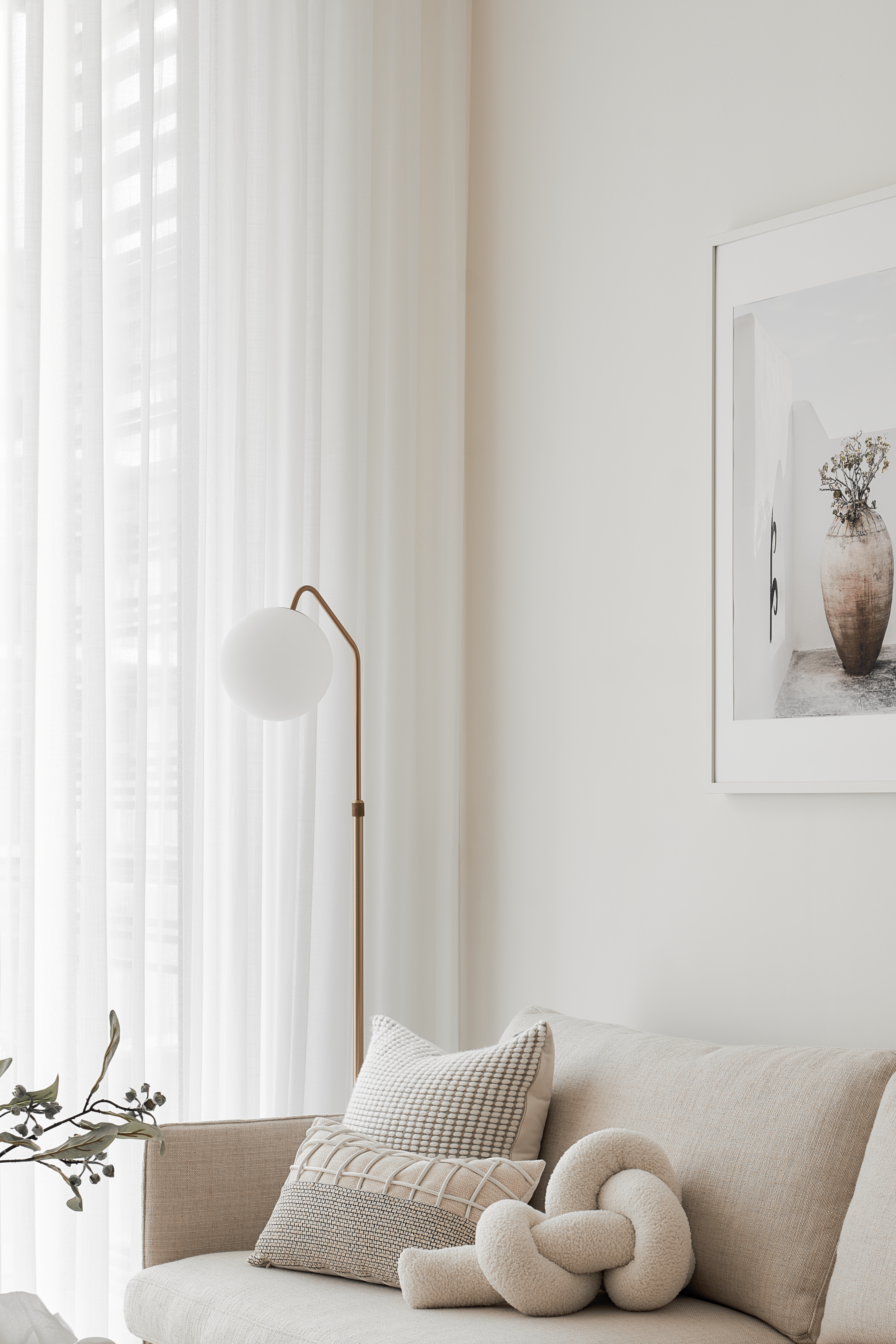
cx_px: 467
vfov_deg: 27.7
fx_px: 2724
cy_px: 603
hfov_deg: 18.7
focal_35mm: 73
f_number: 8
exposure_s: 1.6
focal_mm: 50
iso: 100
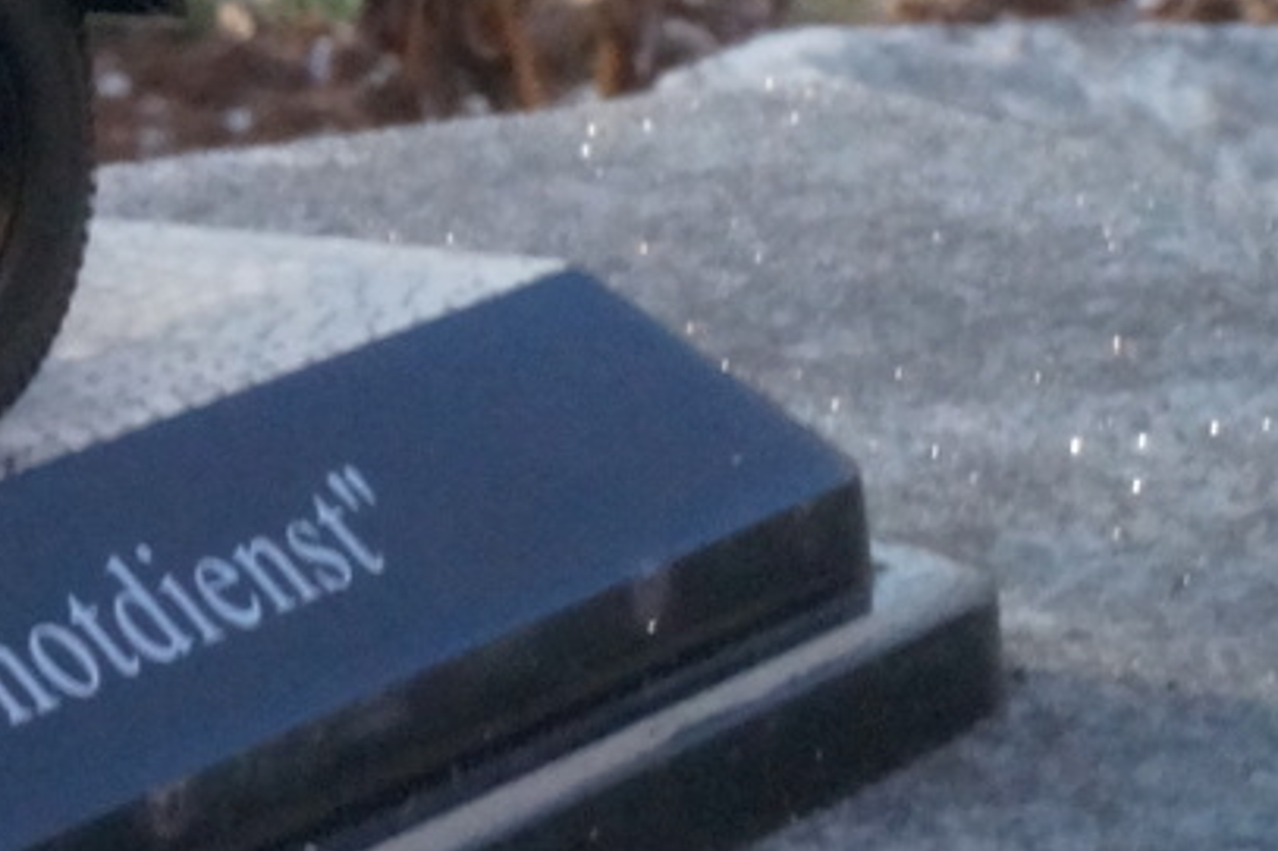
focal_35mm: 177
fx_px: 6281
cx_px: -1501
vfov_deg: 7.7
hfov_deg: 10.4
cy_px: 108
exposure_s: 1/60
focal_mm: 24
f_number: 22
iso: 2000
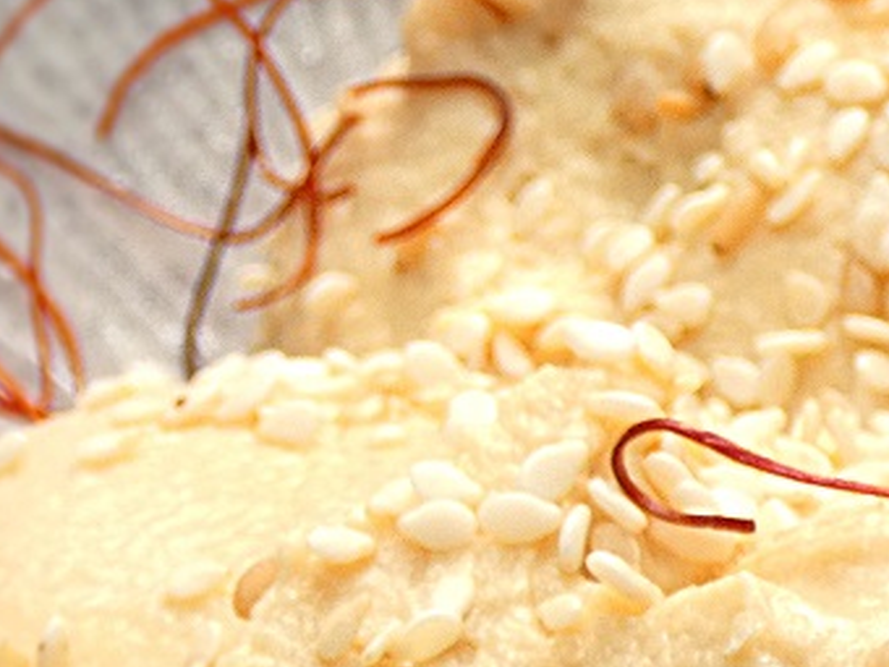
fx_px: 4648
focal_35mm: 181
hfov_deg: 10.9
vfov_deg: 8.2
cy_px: 281
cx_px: 175
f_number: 3.6
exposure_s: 1/200
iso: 80
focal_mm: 7.3
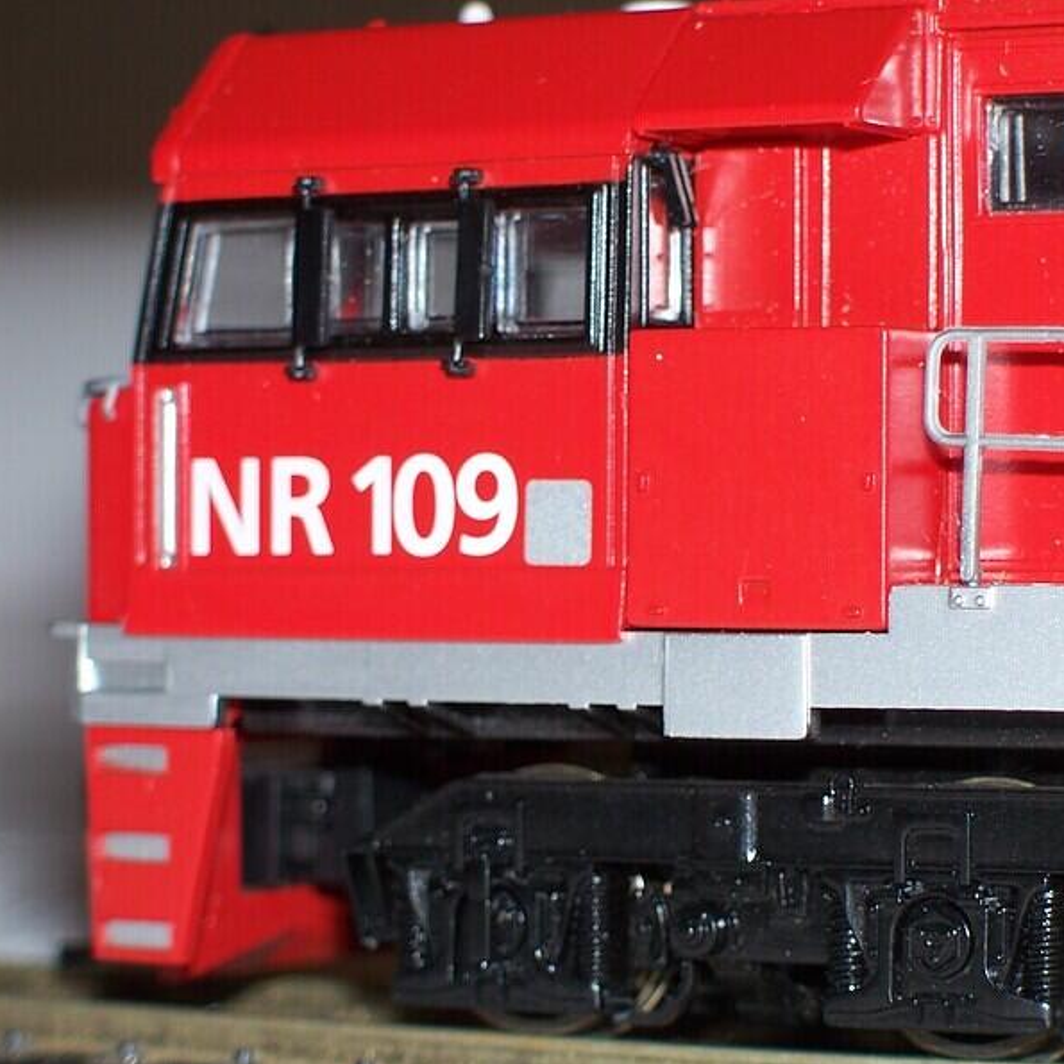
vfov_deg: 12.0
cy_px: 535
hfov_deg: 12.0
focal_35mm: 145
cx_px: 678
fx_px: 5042
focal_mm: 21
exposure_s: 1/125
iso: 80
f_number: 4
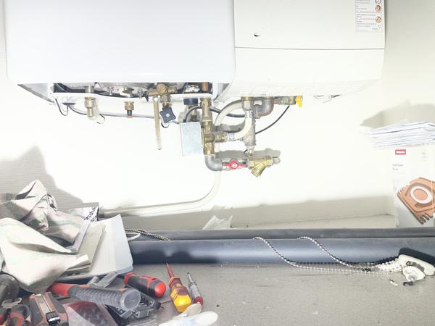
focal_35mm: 26
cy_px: 163
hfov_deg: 67.3
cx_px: 218
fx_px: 327
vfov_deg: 53.1
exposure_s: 1/166
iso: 32
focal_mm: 4.2
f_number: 1.6
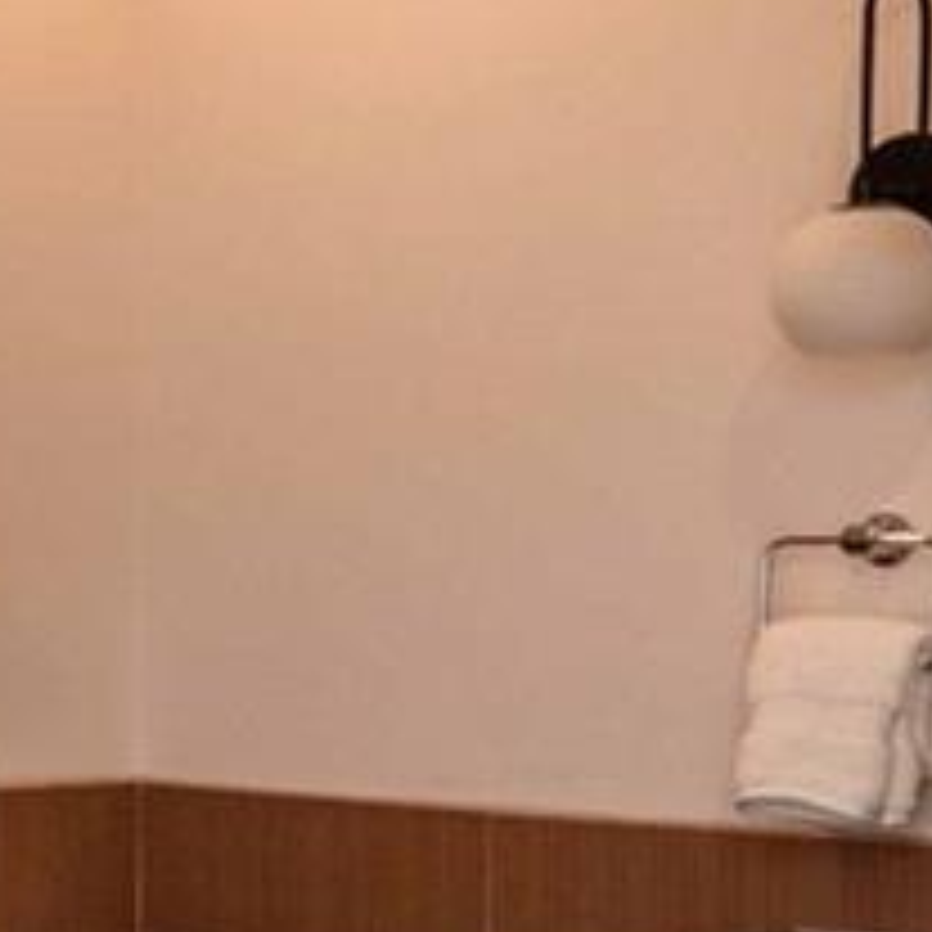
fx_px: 3594
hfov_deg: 12.2
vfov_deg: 14.8
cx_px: -1216
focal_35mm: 118
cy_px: 464
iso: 180
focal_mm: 14
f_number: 5.6
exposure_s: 1/125
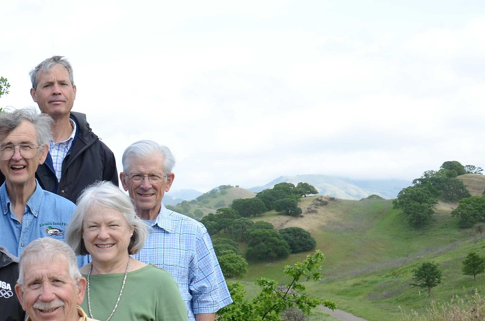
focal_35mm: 71
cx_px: -7
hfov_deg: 26.8
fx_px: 955
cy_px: 236
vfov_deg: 19.0
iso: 100
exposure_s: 1/160
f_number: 8
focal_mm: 22
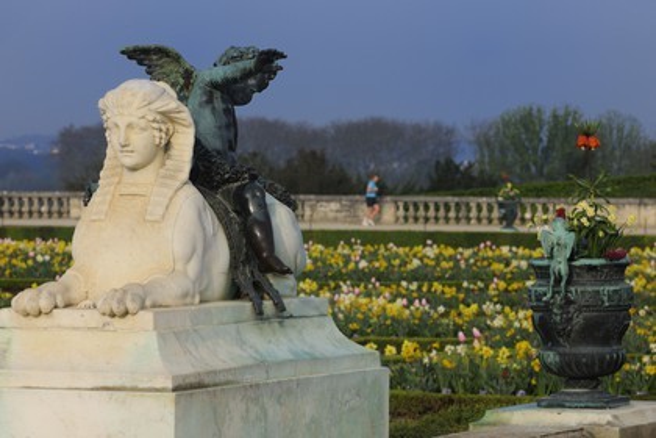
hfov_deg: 11.4
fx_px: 3280
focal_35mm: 180
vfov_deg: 7.6
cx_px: 328
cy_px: 219
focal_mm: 180
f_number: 11
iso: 200
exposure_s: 1/160
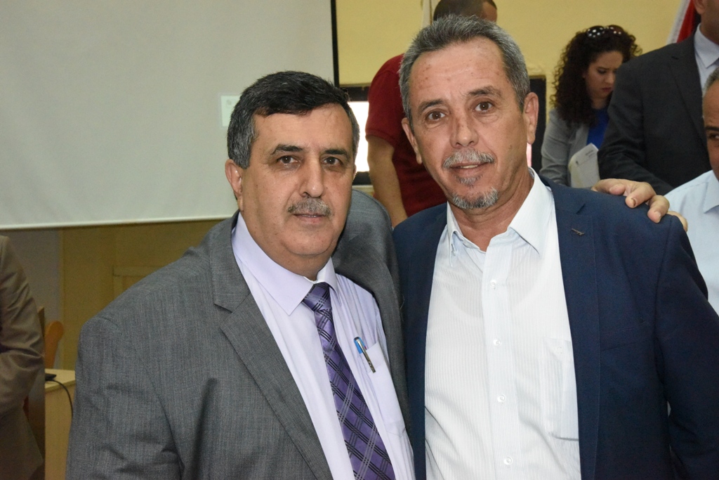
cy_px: 240
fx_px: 999
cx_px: 360
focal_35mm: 50
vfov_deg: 27.0
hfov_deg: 39.6
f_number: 13
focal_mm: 50
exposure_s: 1/250
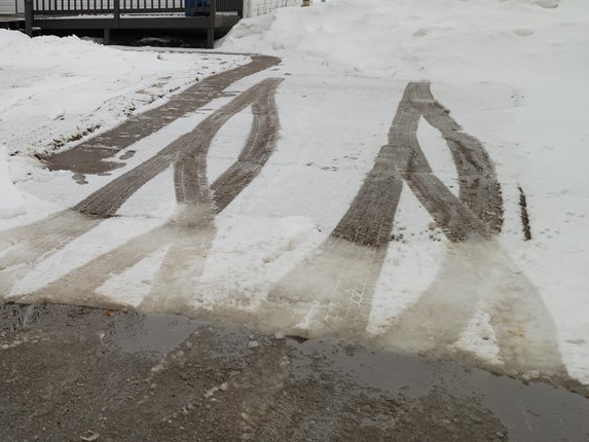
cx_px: 69
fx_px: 851
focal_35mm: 50
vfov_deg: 28.5
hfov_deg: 36.1
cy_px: 85
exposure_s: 1/160
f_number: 2
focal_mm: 5.9
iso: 25
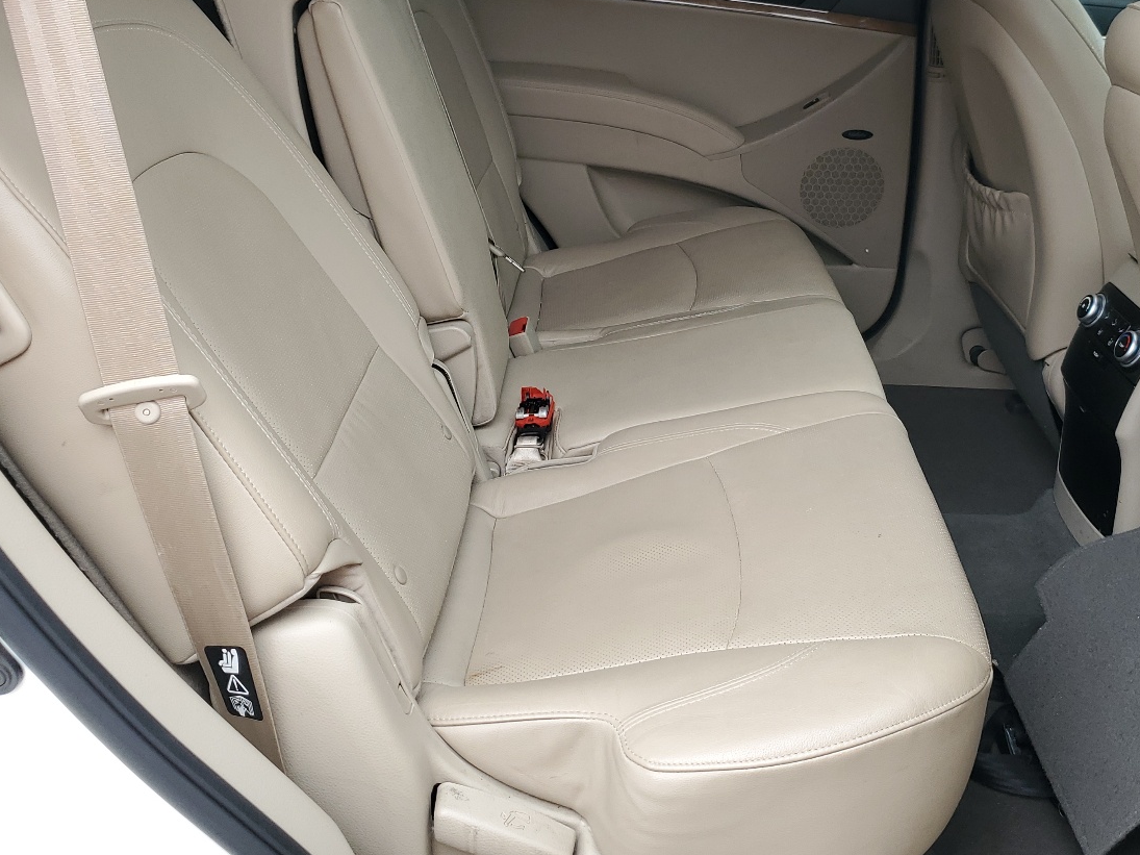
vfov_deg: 37.2
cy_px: 272
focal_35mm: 38
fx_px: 1251
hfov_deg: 48.3
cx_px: 743
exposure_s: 1/172
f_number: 1.5
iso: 50
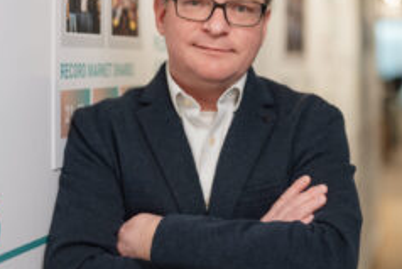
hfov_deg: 20.6
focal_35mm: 99
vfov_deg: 13.8
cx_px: 253
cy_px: 120
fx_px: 1106
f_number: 1.4
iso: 125
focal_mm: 50
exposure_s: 1/200
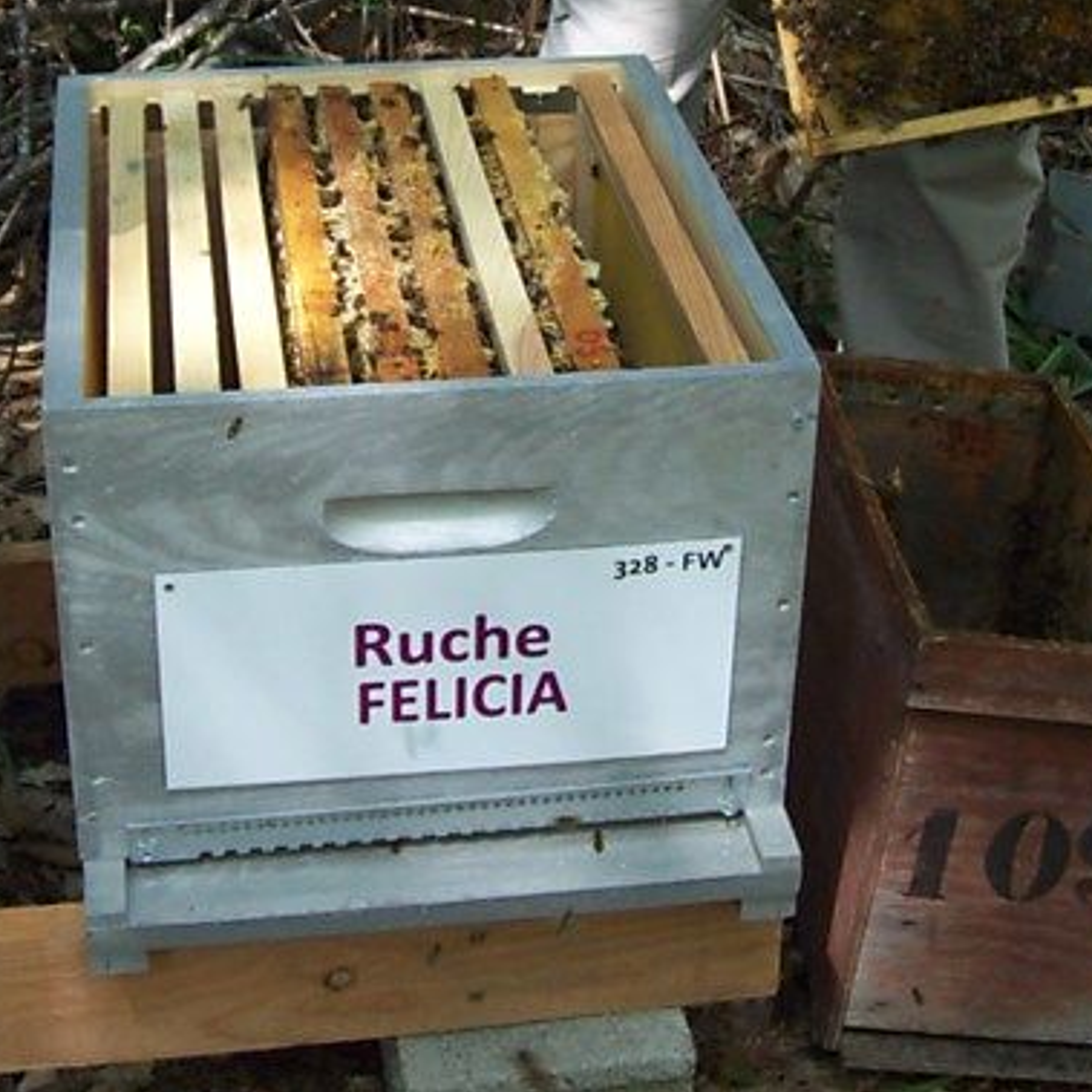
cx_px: 485
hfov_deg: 25.7
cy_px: 298
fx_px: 2391
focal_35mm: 67
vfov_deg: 25.5
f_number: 2.7
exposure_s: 1/296
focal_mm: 6
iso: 80
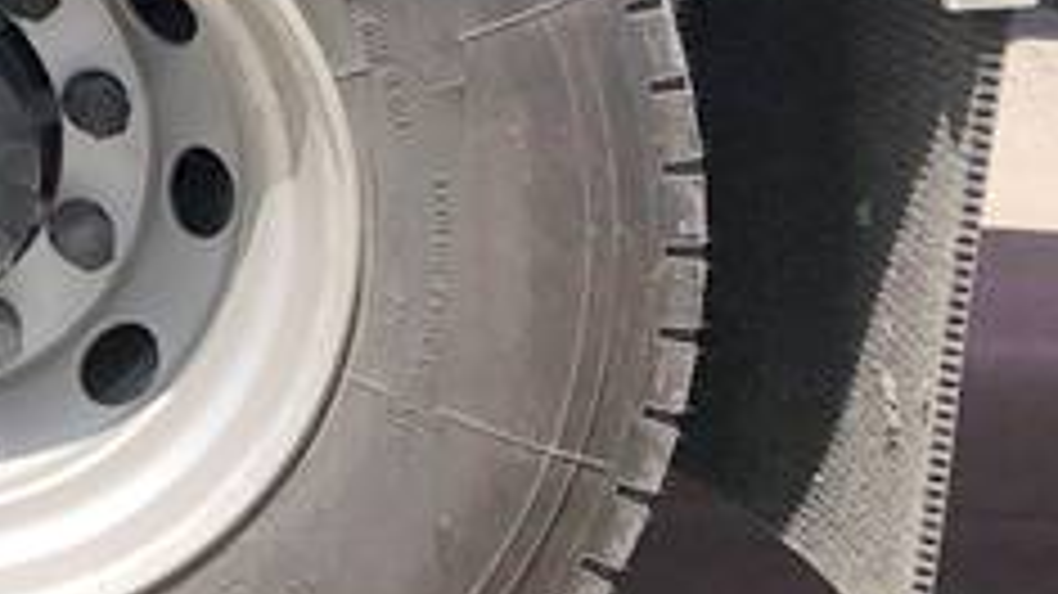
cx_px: -936
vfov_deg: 10.0
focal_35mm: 117
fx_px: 3281
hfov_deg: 15.4
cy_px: -349
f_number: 1.8
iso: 25
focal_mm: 4
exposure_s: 1/2183
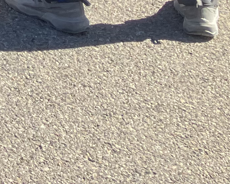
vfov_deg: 8.5
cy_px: -317
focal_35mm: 159
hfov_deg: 9.9
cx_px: -410
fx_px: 1082
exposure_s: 1/615
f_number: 1.8
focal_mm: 3.99
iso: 32
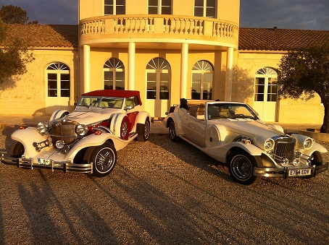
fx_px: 332
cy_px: 122
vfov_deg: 40.6
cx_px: 164
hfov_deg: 52.7
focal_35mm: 35
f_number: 2.8
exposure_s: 1/539
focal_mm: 3.85
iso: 80
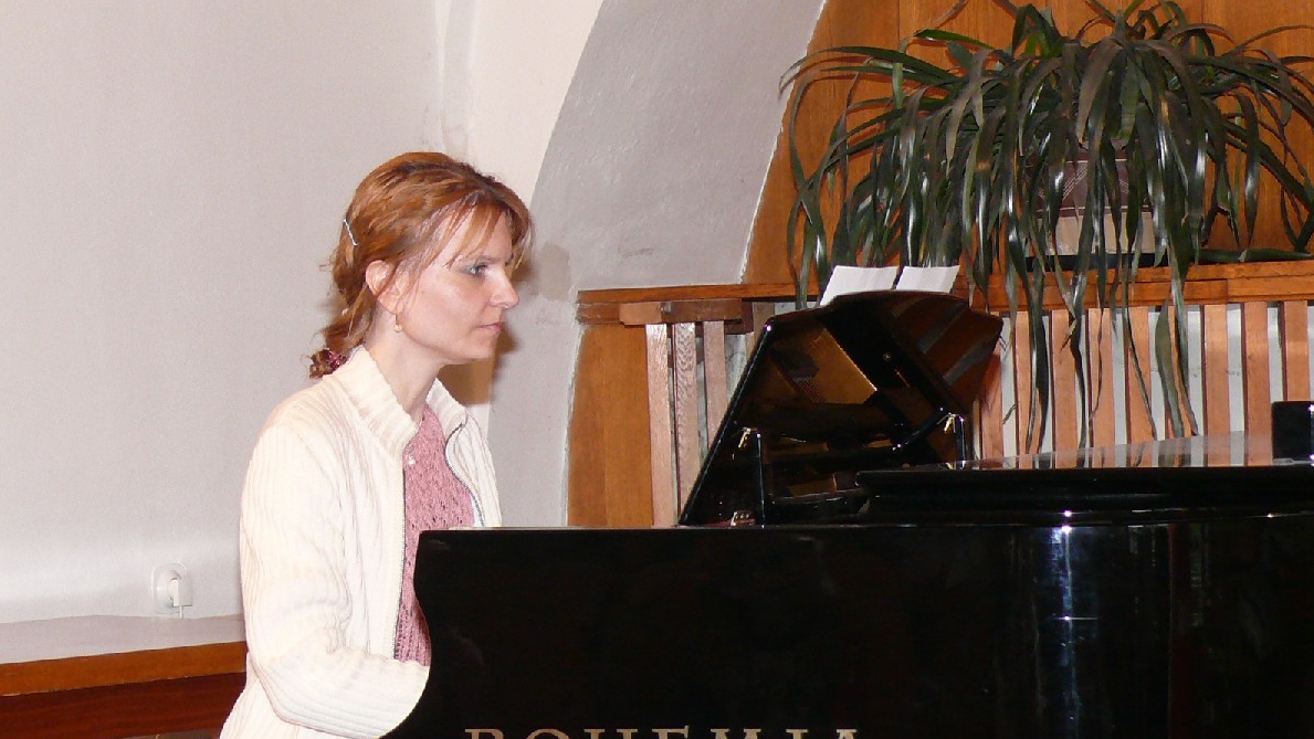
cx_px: 661
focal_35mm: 121
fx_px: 4216
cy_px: 464
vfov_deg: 10.0
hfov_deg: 17.7
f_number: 3.2
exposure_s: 1/30
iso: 200
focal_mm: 14
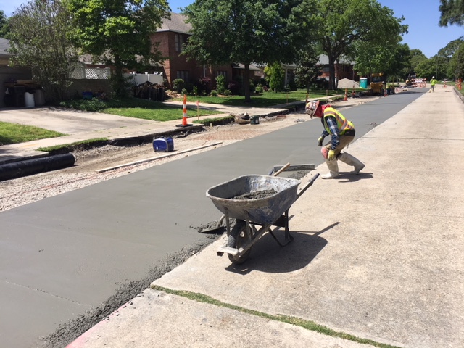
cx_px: 232
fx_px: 389
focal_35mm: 29
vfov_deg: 48.2
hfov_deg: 61.7
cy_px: 174
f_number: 2.2
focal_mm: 4.15
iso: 25
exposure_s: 1/1672
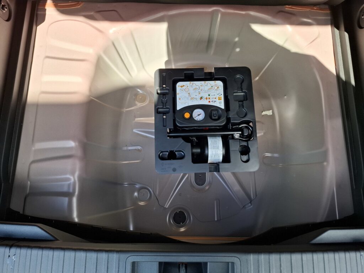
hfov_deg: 73.9
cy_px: 136
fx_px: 242
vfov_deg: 58.9
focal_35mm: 23
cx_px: 182
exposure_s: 1/197
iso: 50
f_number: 1.8
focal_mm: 5.54
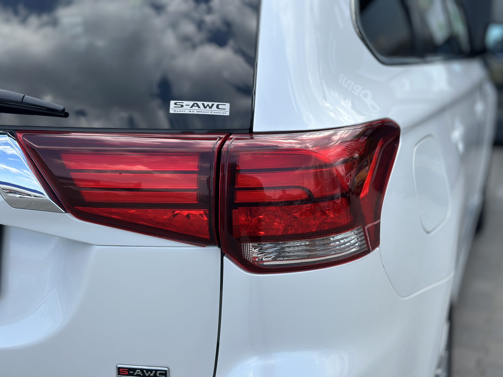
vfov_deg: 30.3
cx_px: 252
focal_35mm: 48
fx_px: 697
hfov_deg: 39.7
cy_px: 188
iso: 80
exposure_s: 1/2114
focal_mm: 6.86
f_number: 1.78
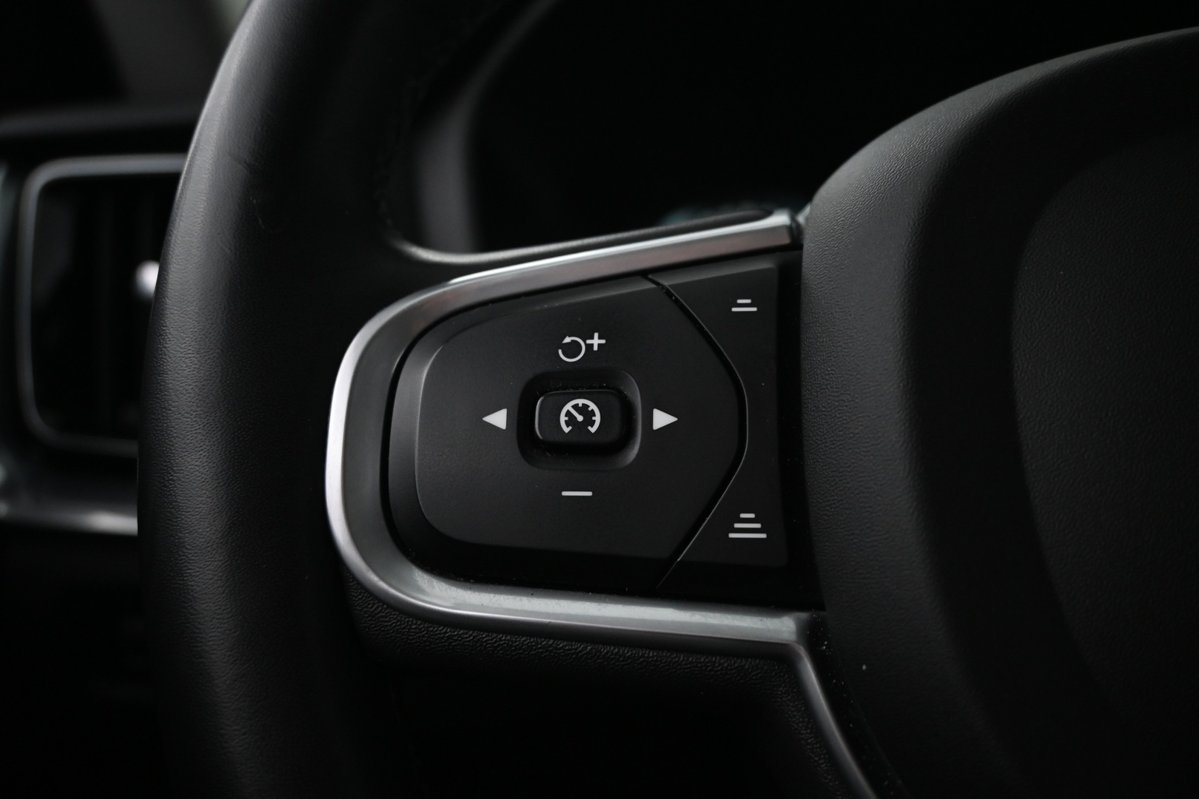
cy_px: 400
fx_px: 1049
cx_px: 600
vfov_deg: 41.7
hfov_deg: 59.5
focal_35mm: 32
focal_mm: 21
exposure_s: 1/30
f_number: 4
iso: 1600
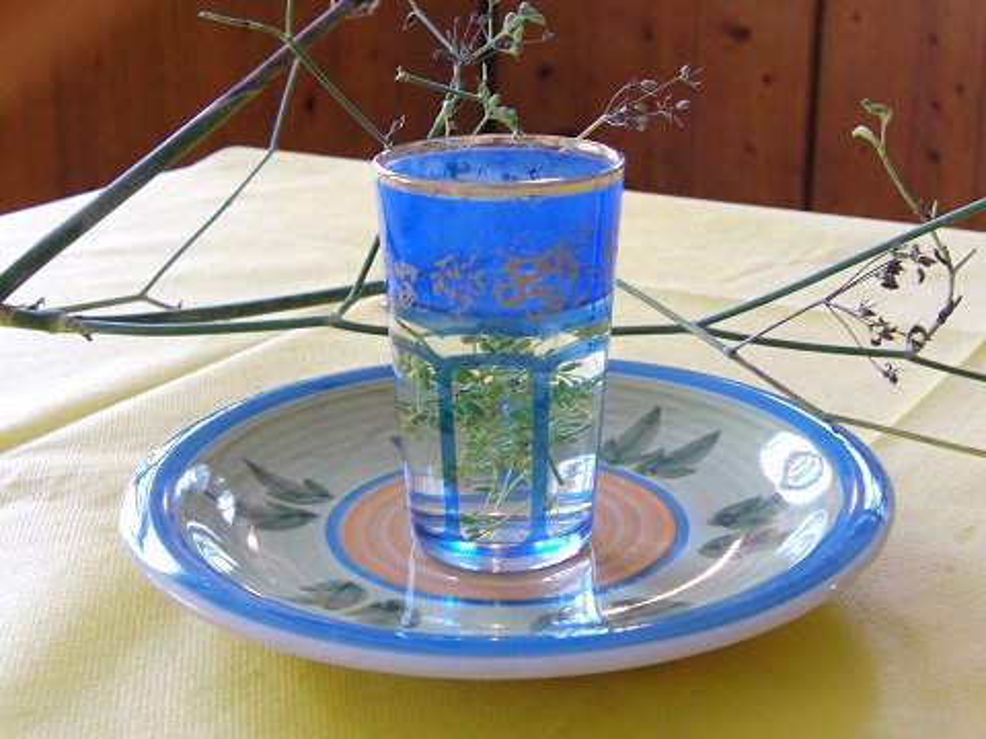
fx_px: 1624
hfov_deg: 33.8
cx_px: 493
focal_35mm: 57
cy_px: 370
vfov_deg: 25.7
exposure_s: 1/10
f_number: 3.4
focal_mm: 10.1
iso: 100
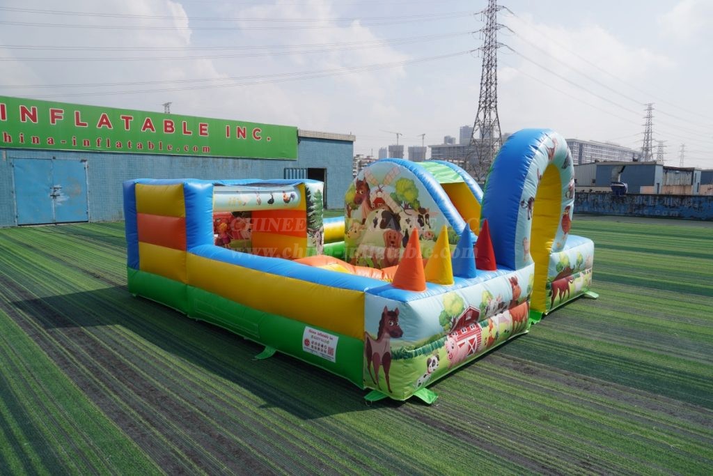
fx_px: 475
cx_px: 356
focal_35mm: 24
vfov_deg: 53.1
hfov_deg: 73.7
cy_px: 238
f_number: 8
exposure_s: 1/400
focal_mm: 16
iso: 100
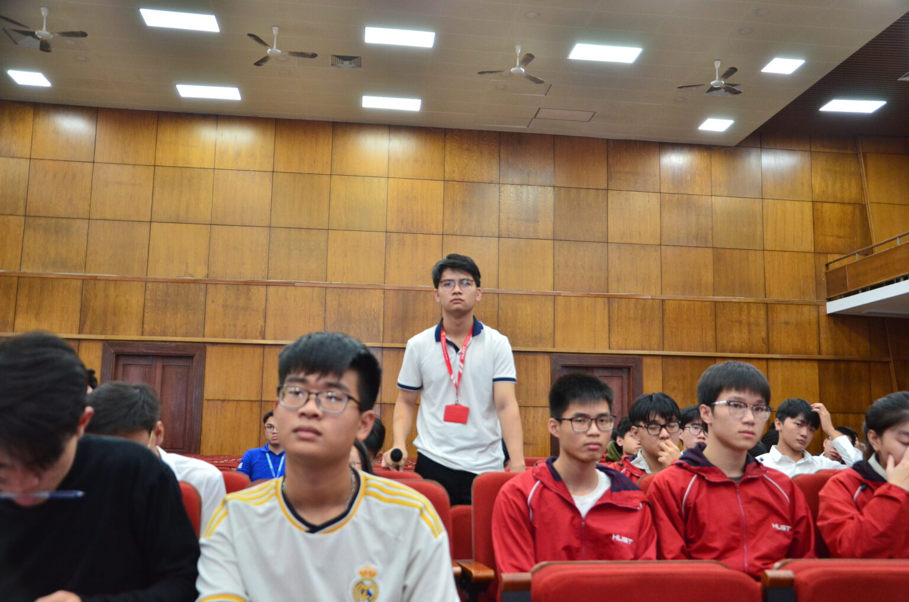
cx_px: 454
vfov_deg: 36.7
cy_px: 301
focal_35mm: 36
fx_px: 907
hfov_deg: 53.2
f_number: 3.8
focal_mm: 24
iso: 1000
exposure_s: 1/60
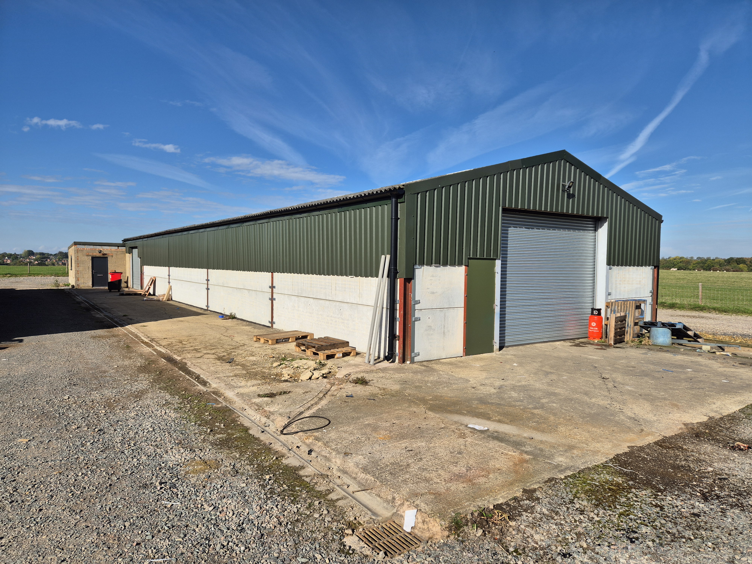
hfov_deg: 73.9
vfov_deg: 58.9
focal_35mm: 23
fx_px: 500
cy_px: 282
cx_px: 376
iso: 25
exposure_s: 1/2560
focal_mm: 5.4
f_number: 1.8
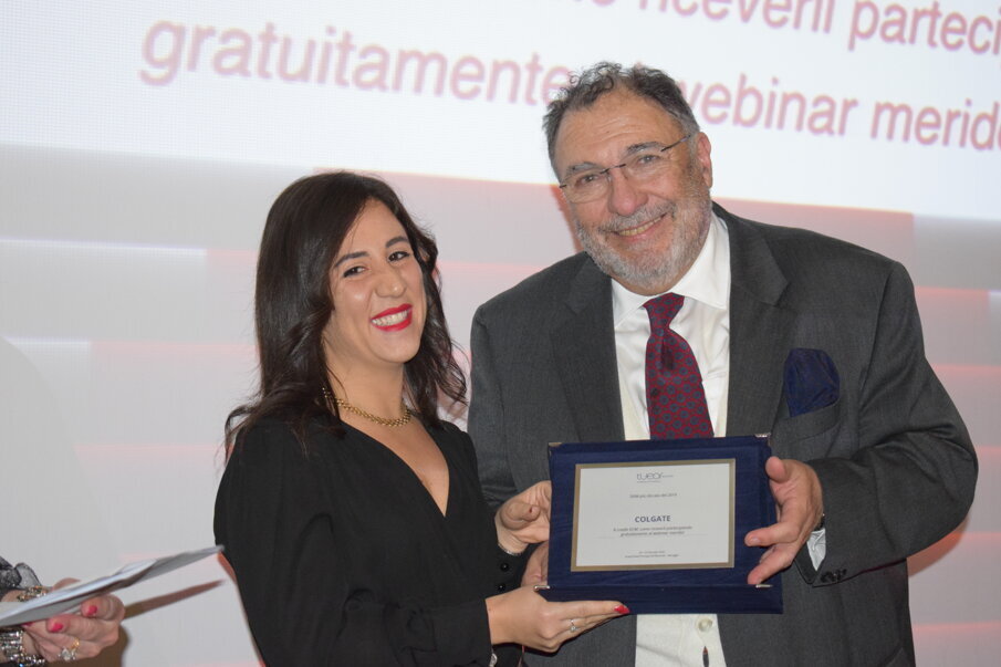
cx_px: 500
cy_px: 334
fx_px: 2293
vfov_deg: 16.5
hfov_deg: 24.6
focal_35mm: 82
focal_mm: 55
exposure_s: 1/60
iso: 3200
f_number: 5.6
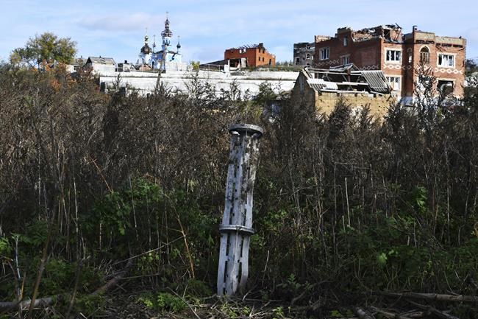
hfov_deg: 41.1
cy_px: 160
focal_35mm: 48
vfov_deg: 28.1
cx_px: 239
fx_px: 637
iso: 400
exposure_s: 1/800
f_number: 8
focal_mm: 32
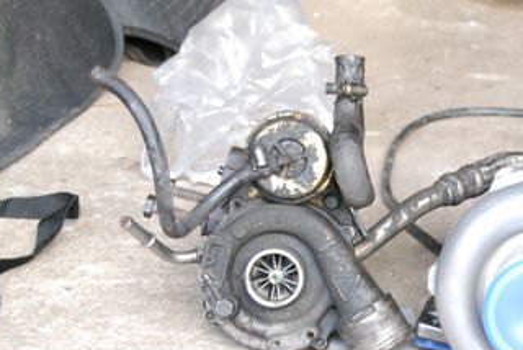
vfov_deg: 10.9
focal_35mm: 126
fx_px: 1832
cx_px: 458
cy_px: 232
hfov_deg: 16.1
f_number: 5.3
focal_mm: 42
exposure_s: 1/60
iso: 800
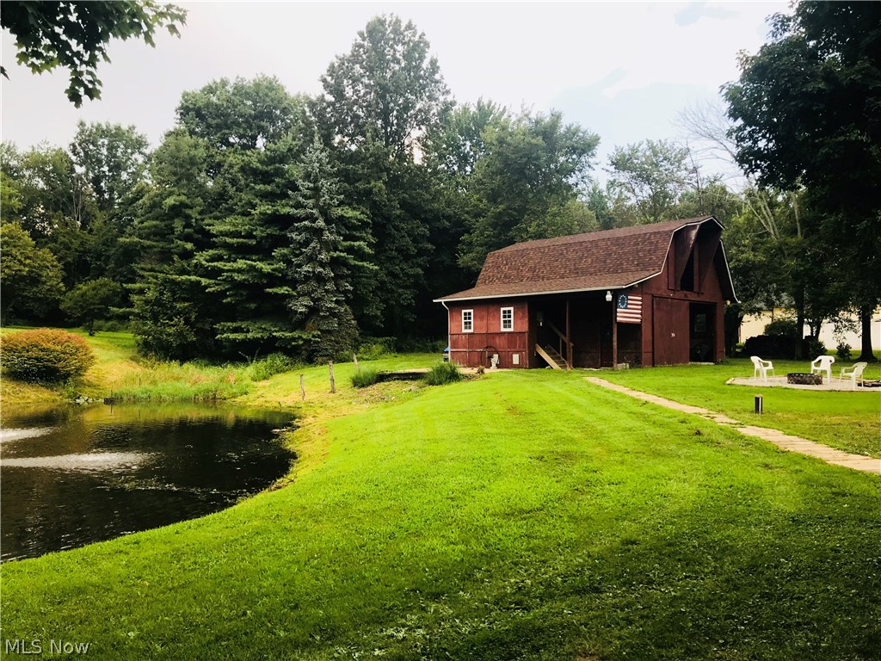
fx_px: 713
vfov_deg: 49.7
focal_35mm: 28
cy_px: 330
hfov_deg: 63.4
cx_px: 440
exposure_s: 1/634
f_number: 1.8
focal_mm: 3.99
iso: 20
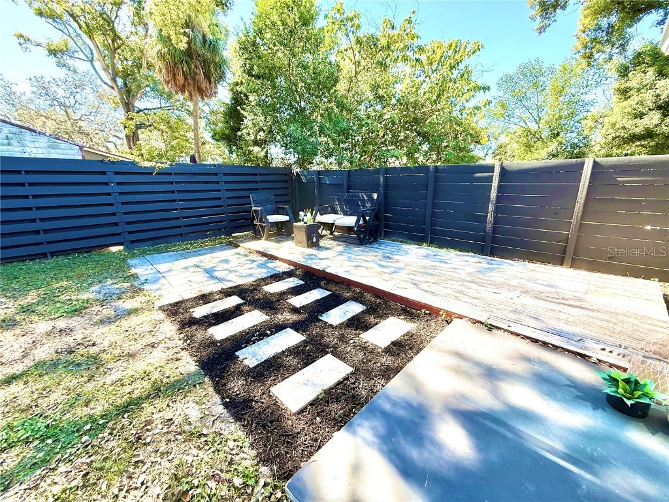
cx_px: 334
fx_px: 271
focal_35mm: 14
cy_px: 251
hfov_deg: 102.1
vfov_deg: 85.7
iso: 64
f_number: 2.2
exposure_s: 1/381
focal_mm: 2.22
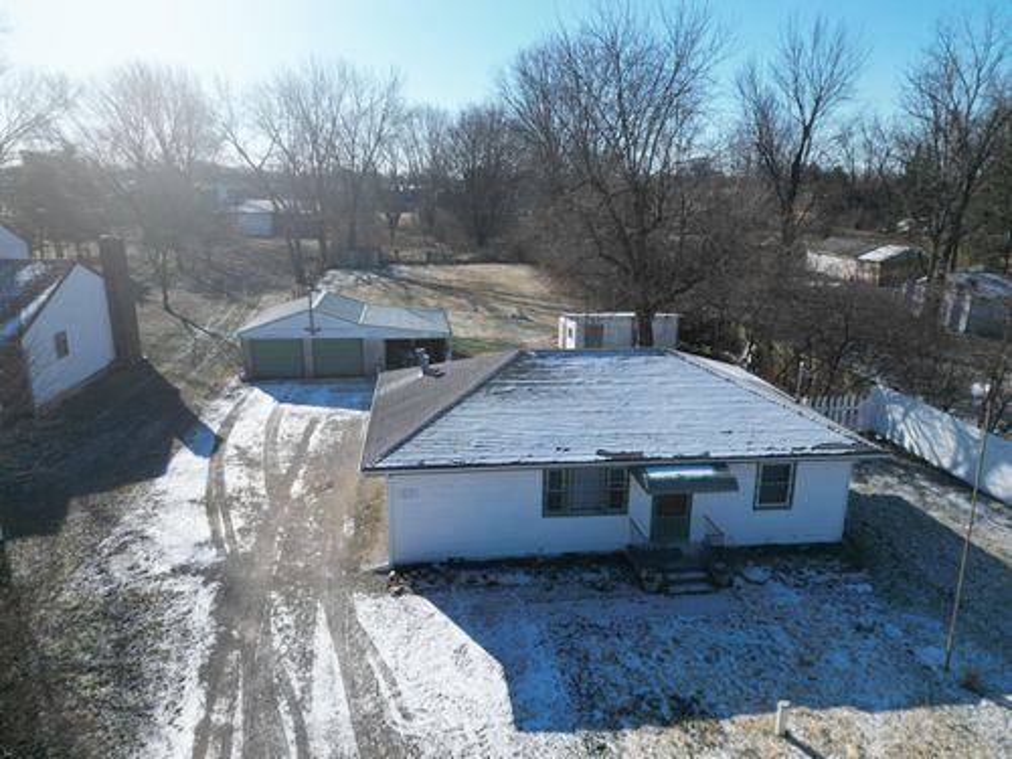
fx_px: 702
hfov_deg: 71.6
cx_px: 506
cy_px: 380
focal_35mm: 24
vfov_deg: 56.8
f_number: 1.7
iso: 200
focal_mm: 6.72
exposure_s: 1/3200
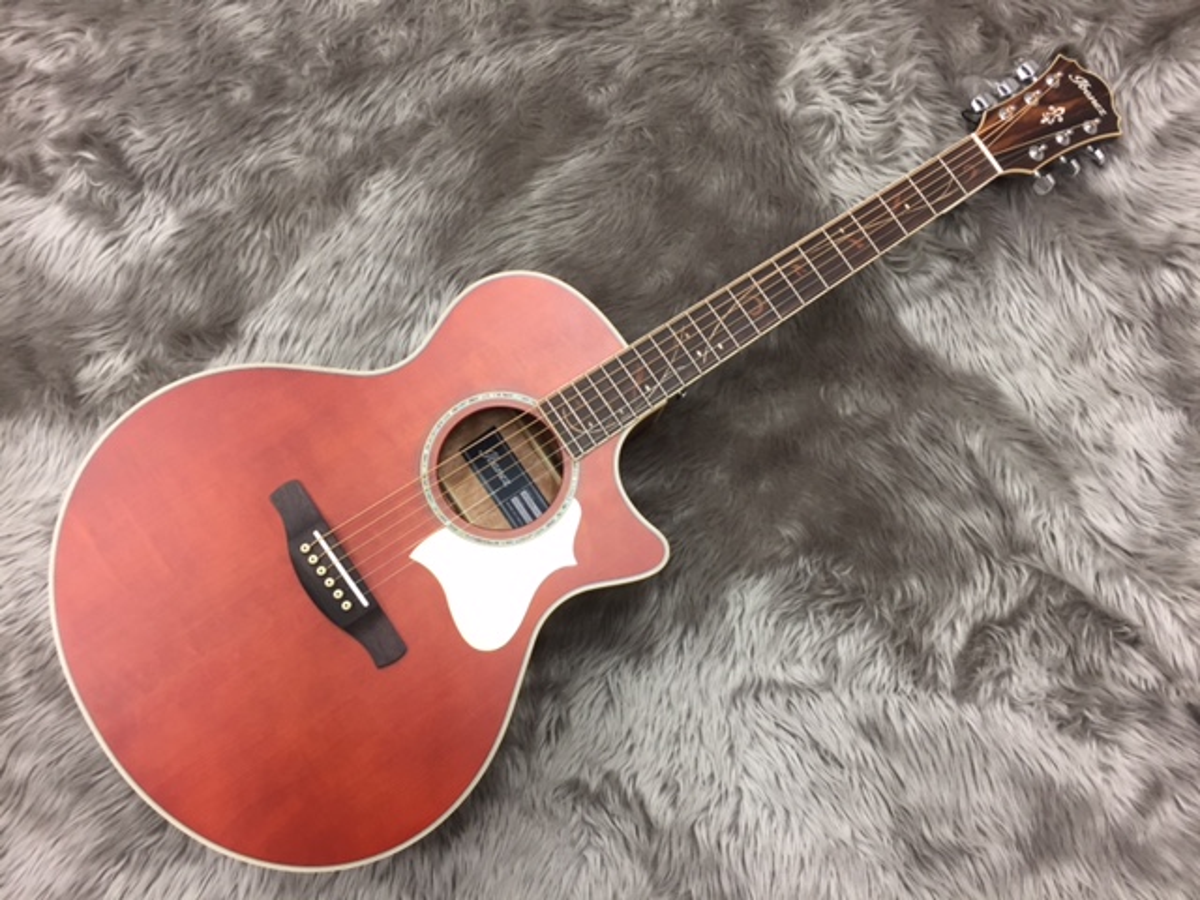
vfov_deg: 48.2
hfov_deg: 61.7
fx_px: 1005
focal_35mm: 29
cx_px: 600
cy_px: 450
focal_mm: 4.15
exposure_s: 1/30
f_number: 2.2
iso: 100
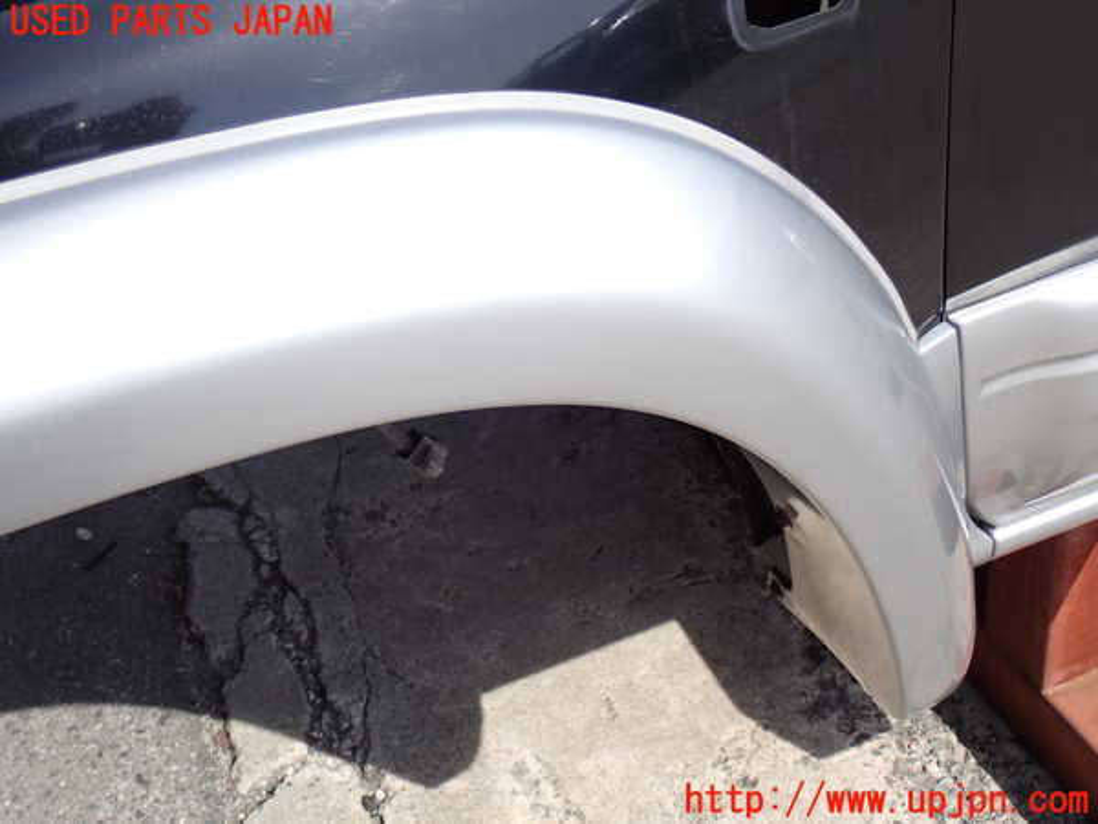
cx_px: 549
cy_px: 412
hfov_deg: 40.4
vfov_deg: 30.9
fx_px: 1491
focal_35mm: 47
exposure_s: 1/400
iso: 100
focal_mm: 8.4
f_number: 4.5
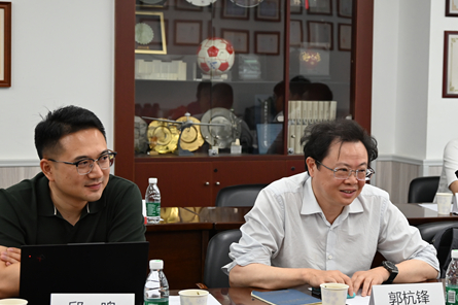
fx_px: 1081
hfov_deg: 23.8
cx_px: 306
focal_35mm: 85
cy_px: 159
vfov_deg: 16.0
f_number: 6
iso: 1800
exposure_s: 1/125
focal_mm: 63
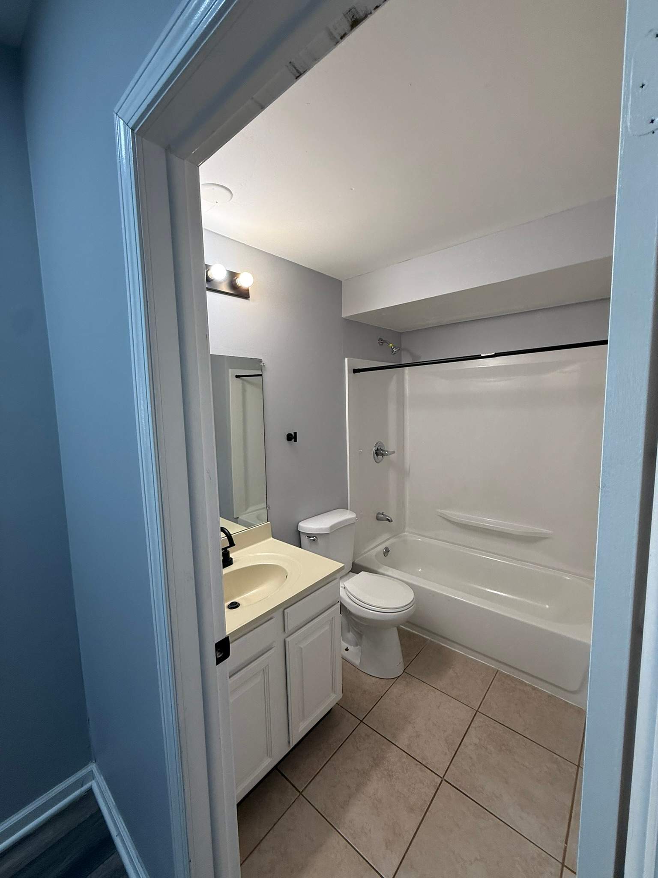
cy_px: 439
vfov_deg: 102.1
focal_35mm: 14
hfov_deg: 85.7
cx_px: 329
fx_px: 355
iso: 160
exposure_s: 1/120
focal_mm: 2.22
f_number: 2.2
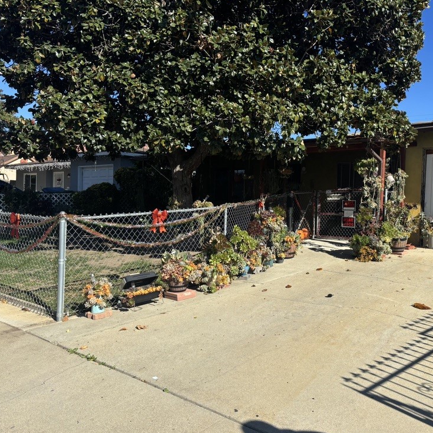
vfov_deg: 51.1
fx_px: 453
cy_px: 222
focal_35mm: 32
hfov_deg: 50.1
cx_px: 293
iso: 50
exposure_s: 1/2933
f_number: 1.6
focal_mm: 5.96
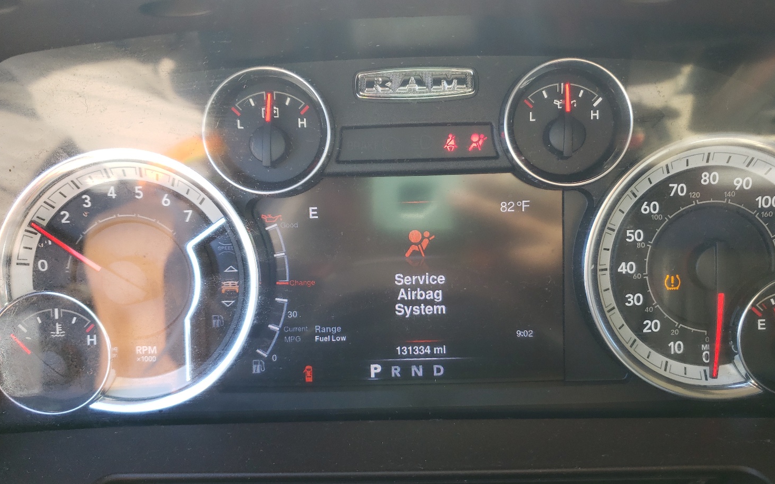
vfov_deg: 41.8
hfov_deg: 62.9
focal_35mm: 30
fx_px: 634
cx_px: 406
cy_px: 240
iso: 50
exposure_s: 1/149
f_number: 1.5
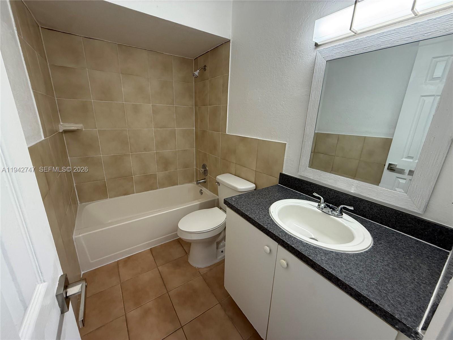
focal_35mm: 14
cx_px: 226
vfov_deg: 85.7
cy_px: 170
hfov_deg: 102.1
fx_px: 183
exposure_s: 1/120
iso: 250
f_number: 2.2
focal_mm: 2.22
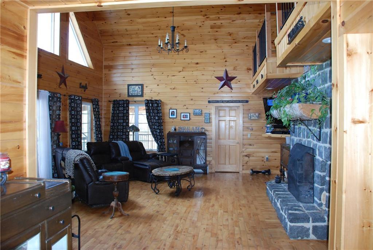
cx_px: 186
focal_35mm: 30
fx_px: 311
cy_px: 125
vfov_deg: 43.8
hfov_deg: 61.8
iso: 800
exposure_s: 1/60
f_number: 5
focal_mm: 20
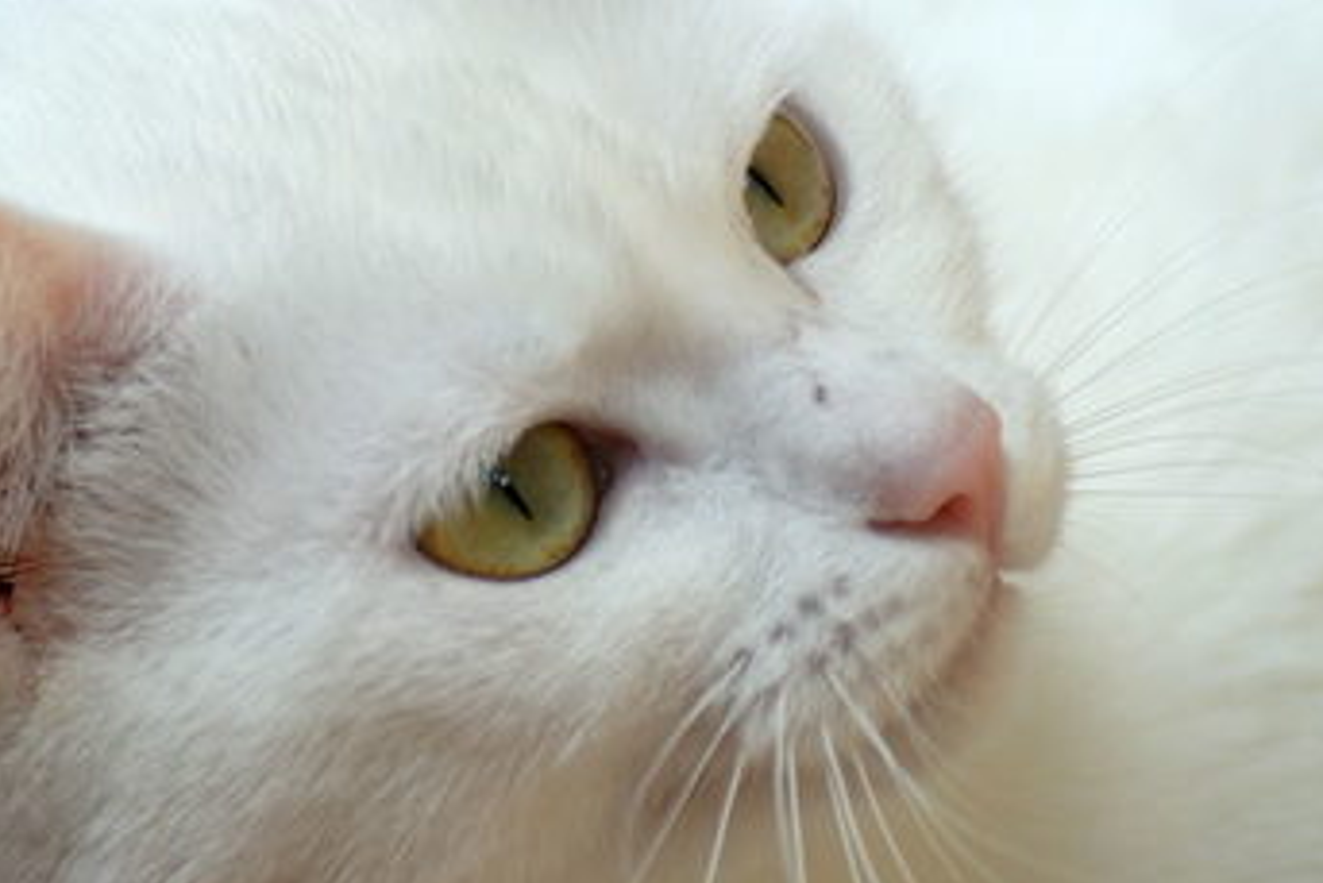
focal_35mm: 354
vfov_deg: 3.9
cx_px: 525
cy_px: 245
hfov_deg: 5.8
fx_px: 13010
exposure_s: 1/250
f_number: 5.6
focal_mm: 135
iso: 200
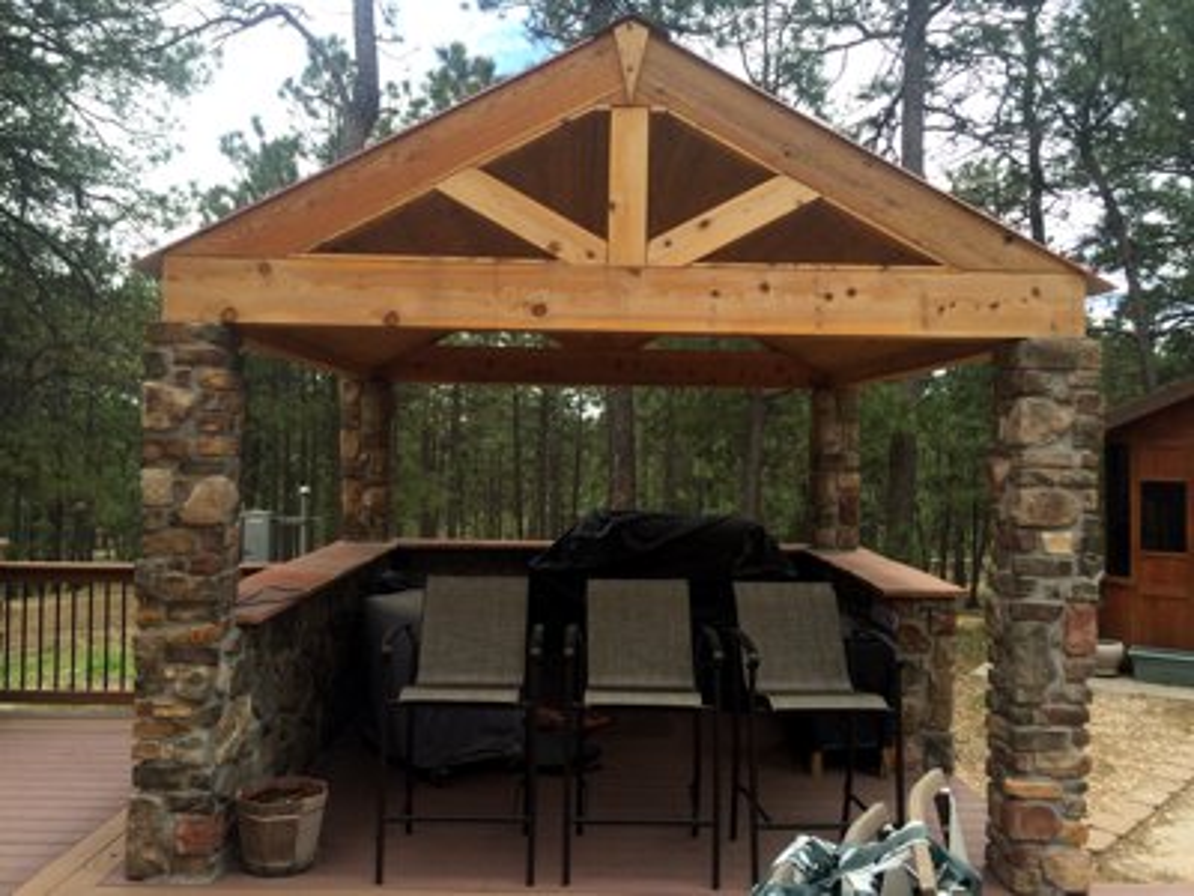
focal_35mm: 29
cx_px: 597
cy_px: 448
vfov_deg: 48.2
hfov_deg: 61.7
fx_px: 1000
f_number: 2.2
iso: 32
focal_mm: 4.15
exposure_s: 1/641
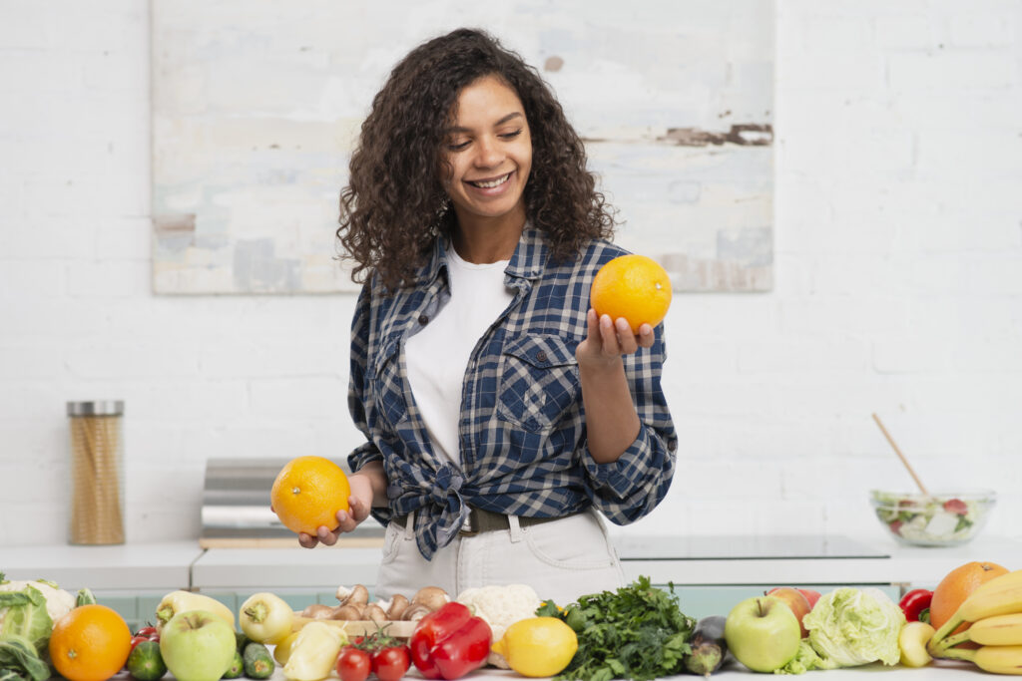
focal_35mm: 85
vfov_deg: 16.1
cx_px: 511
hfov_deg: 23.9
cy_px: 340
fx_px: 2413
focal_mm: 85
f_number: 4.5
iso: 250
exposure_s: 1/100
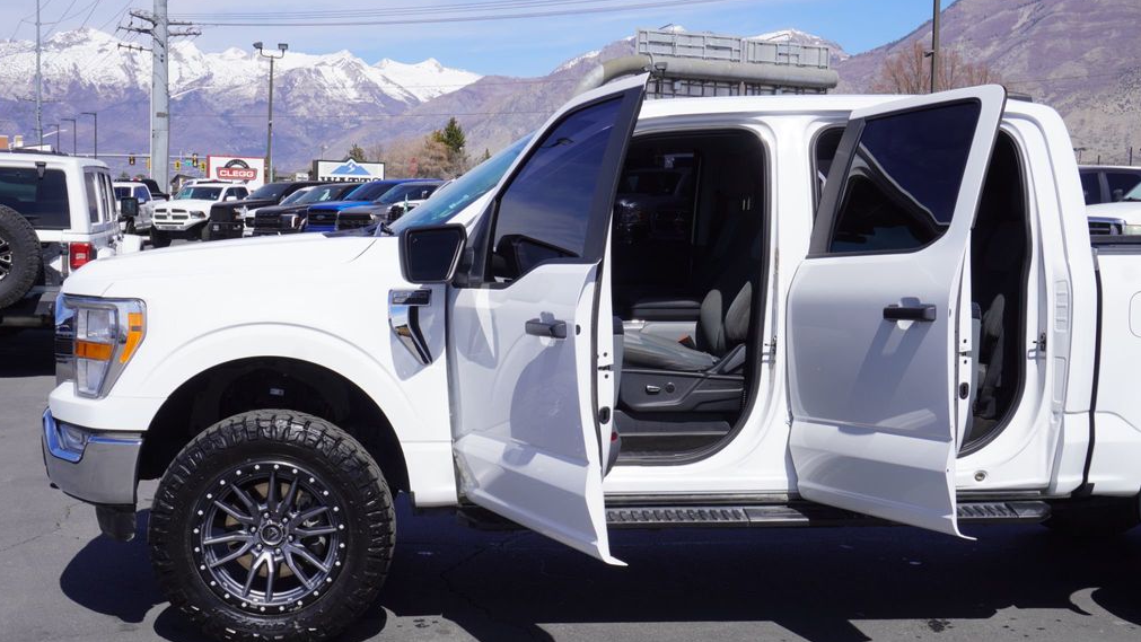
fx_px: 1590
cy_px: 371
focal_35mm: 53
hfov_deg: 39.5
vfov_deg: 22.8
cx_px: 567
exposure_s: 1/200
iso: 100
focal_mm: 33
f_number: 11
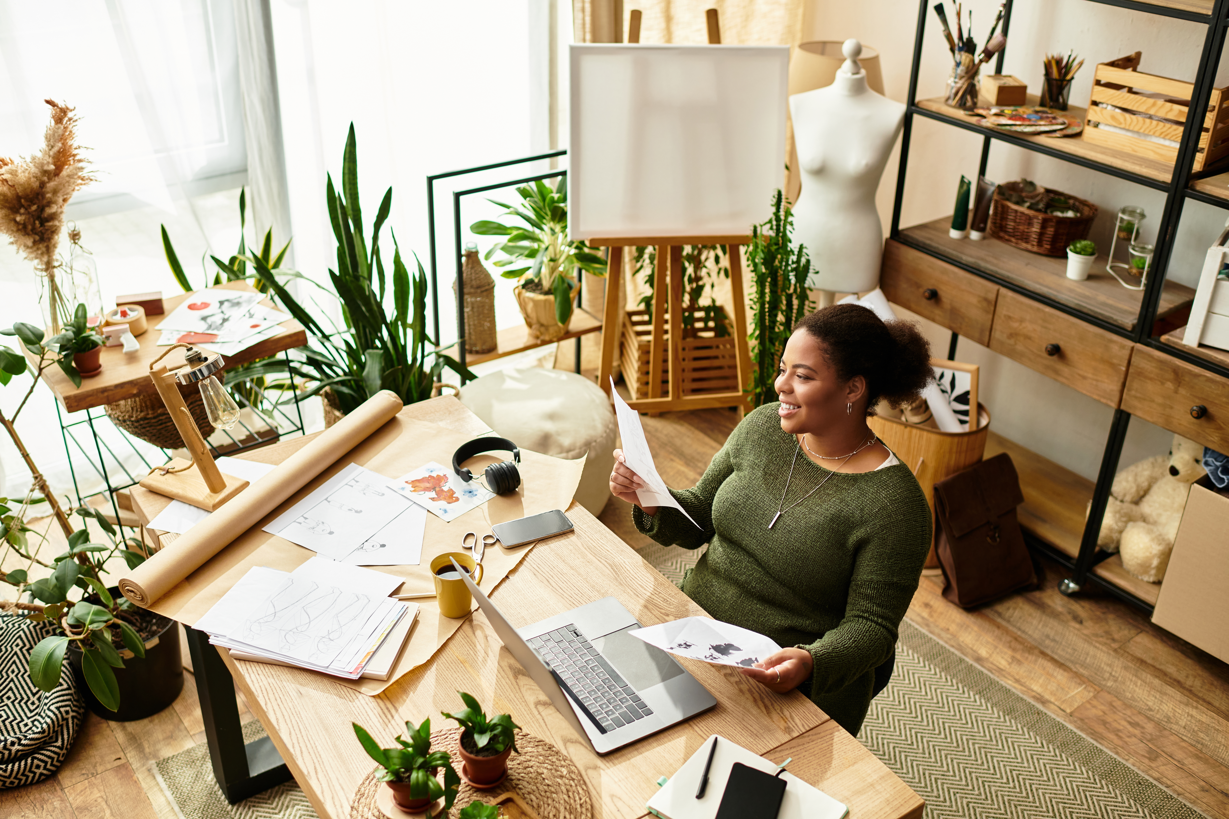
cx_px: 614
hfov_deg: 54.4
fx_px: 1195
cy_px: 410
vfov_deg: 37.9
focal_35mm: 35
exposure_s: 1/200
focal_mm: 35
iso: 250
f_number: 2.8
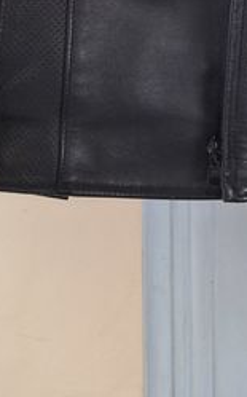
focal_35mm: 98
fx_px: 1059
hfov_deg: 13.1
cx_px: 255
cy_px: -231
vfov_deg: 18.4
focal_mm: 5.54
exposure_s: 1/20
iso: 400
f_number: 1.8
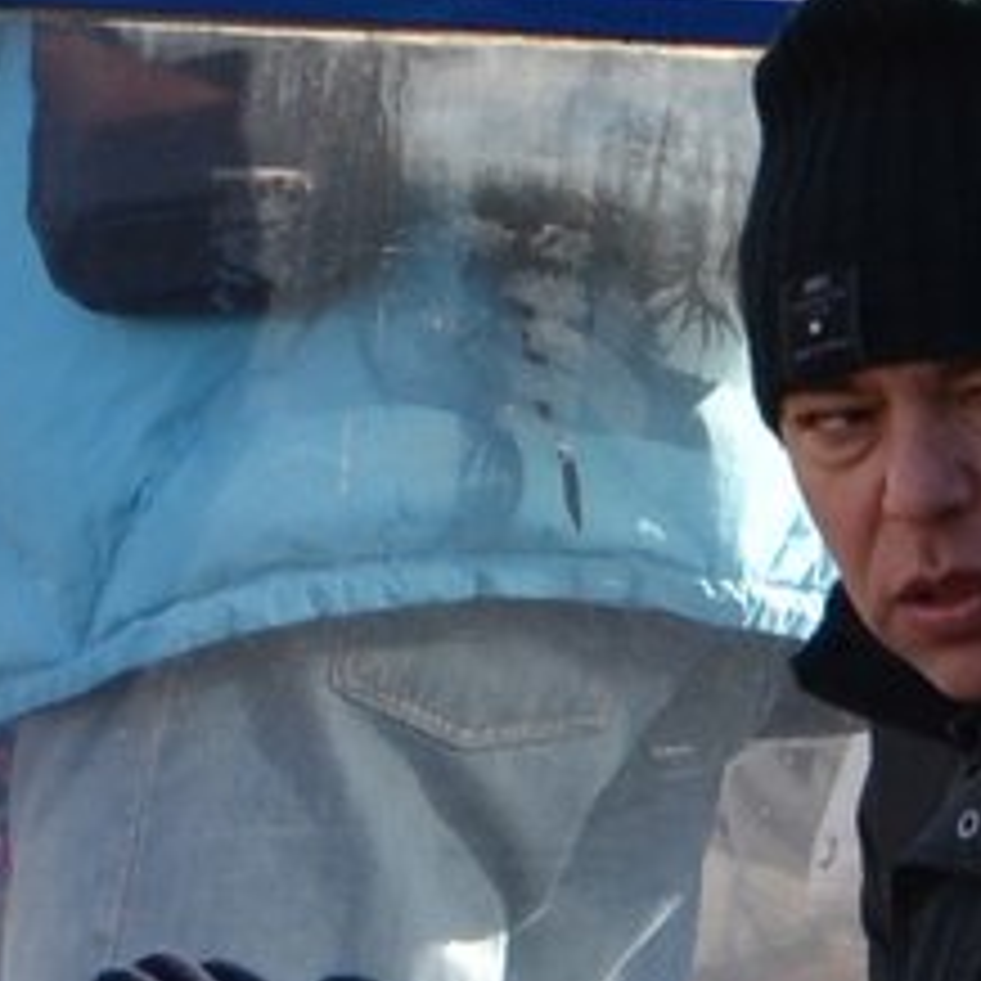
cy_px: 956
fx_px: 15761
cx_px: 882
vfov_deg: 3.6
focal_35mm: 492
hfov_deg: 3.6
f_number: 5.6
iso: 400
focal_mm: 105
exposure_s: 1/640
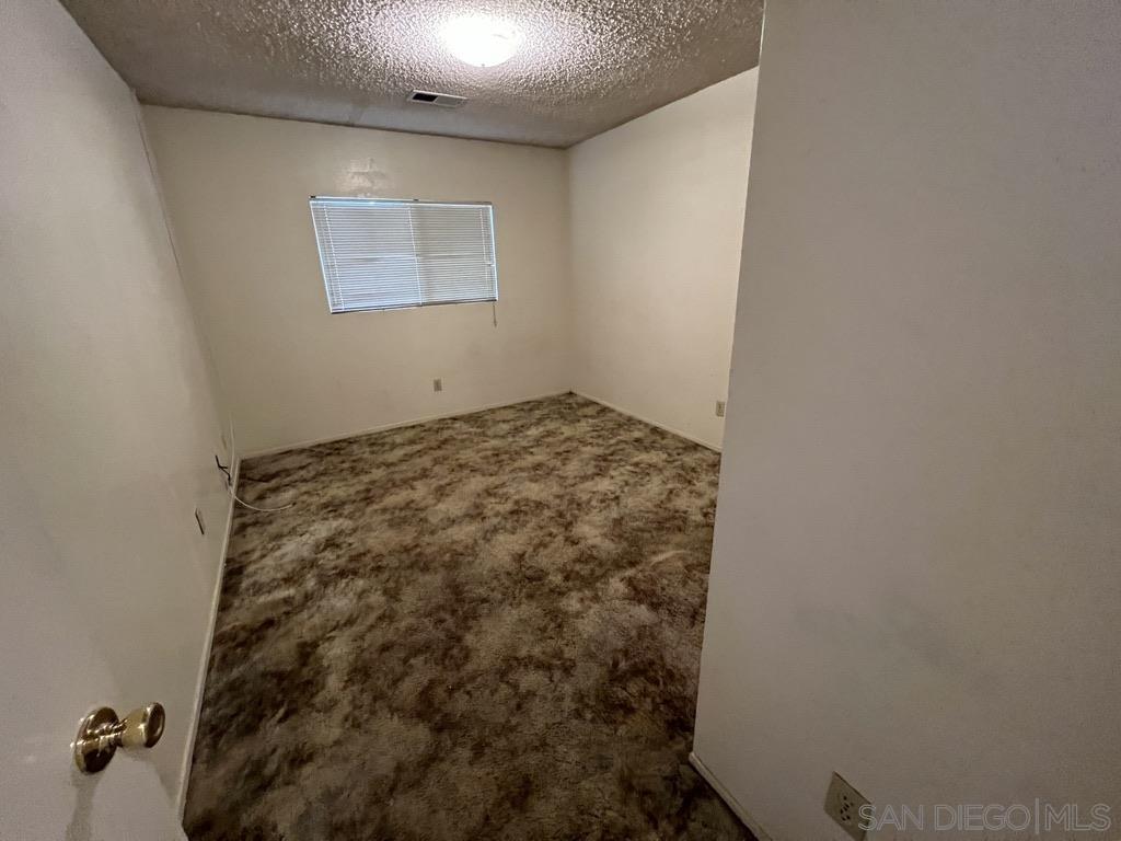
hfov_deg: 106.2
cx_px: 560
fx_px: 421
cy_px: 420
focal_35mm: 13
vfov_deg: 89.9
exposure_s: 1/60
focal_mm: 1.57
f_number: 1.8
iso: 800
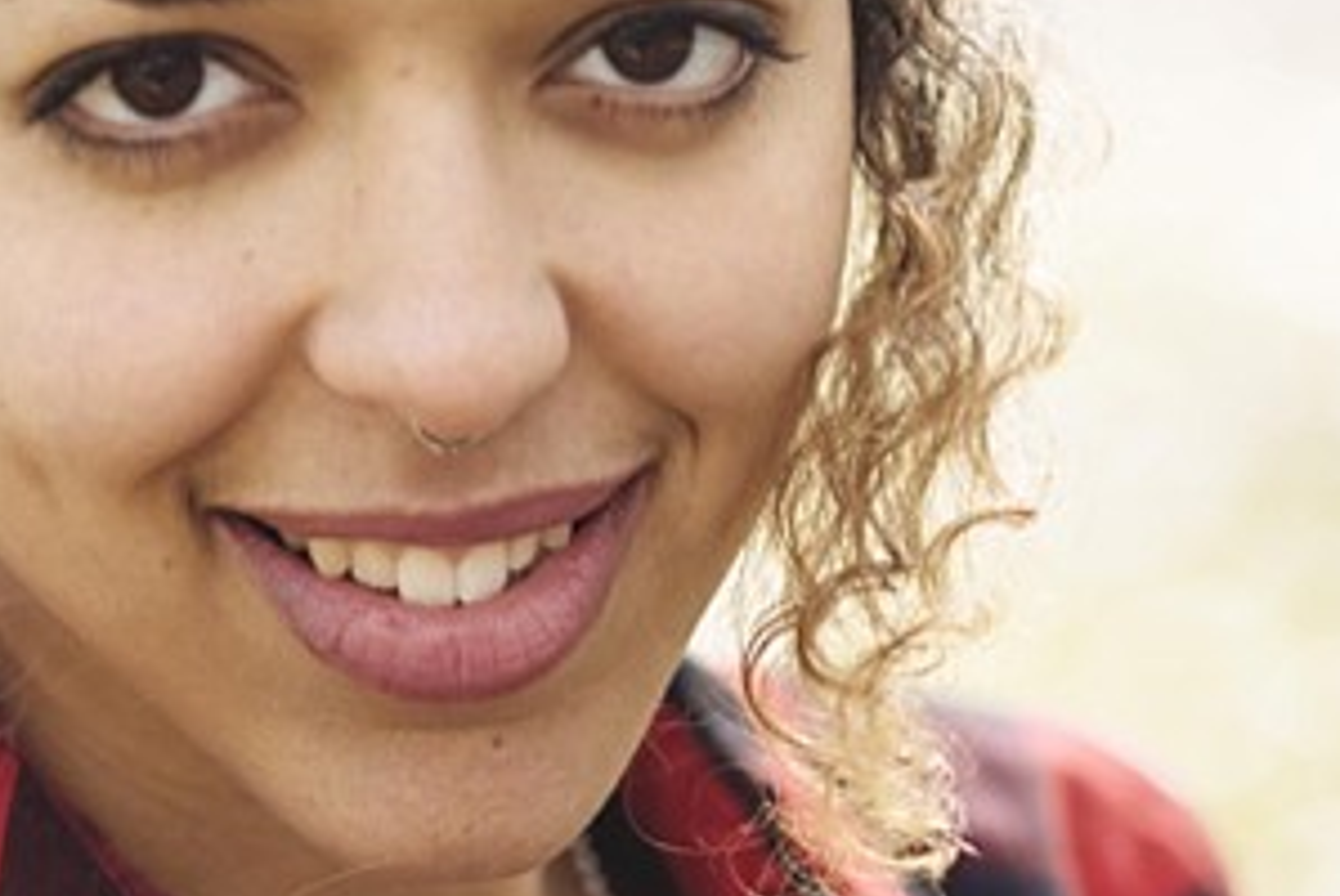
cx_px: 430
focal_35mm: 256
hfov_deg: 8.0
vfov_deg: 5.4
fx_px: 9538
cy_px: 251
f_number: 2.2
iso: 280
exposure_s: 1/3200
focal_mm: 85
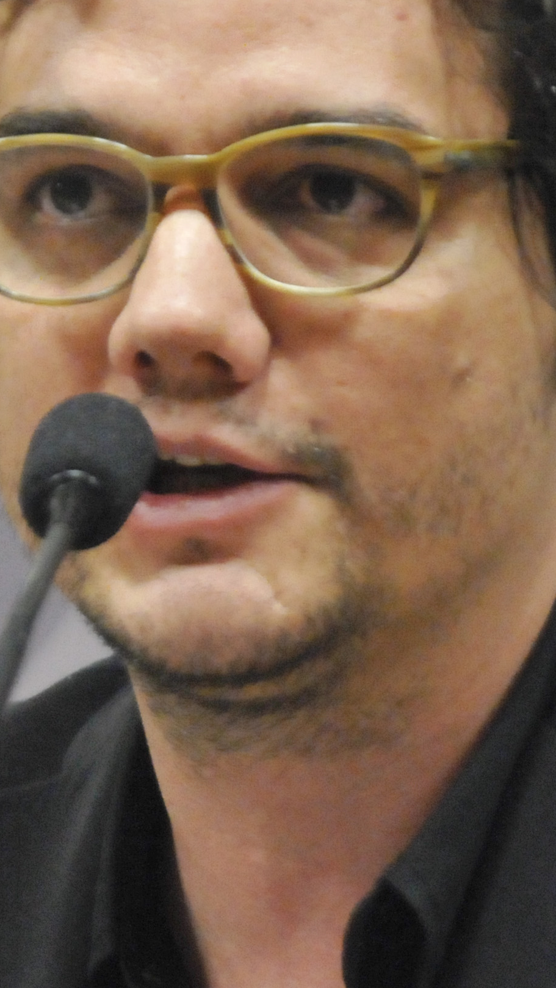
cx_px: 77
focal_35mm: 345
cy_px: 485
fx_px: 9053
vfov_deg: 6.3
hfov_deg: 3.5
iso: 3200
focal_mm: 85
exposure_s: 1/160
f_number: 4
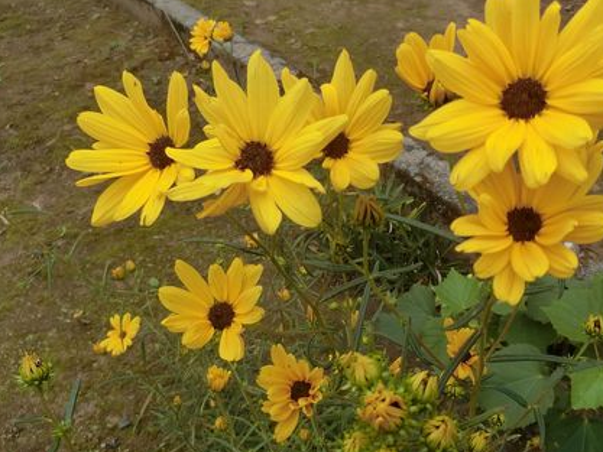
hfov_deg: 51.0
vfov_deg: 39.7
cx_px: 360
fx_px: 627
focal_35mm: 36
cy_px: 243
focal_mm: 4.5
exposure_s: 1/1000
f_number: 3.5
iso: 200
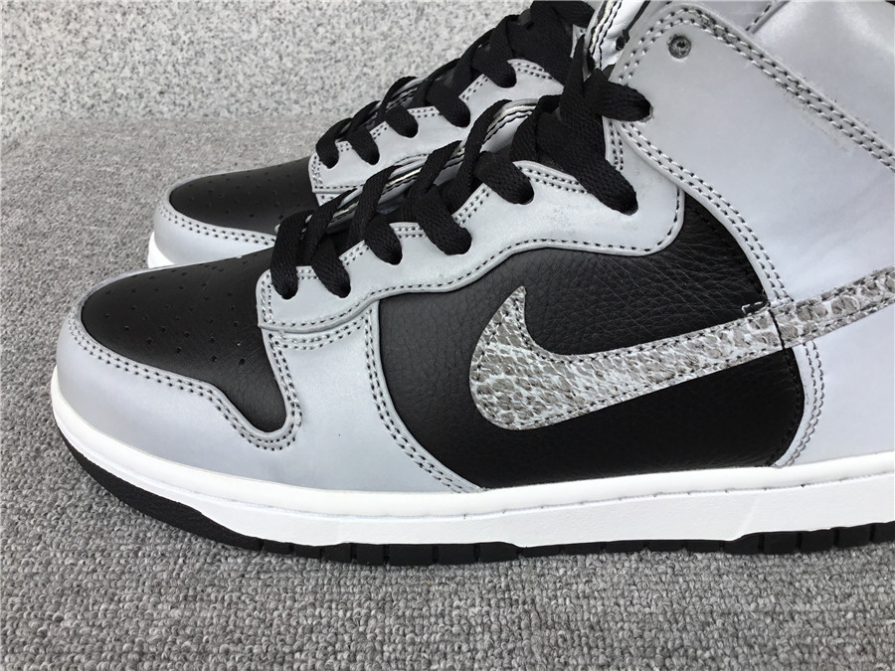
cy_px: 336
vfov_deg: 45.4
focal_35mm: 31
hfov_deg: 58.4
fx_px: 802
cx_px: 448
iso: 25
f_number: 2.4
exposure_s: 1/281
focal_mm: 3.3
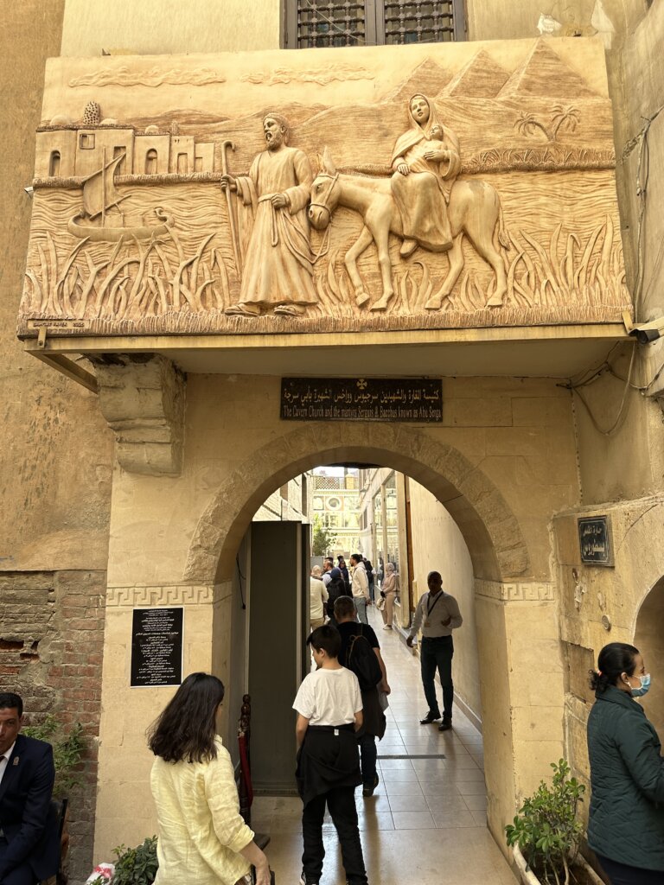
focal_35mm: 24
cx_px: 332
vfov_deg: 71.6
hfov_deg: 56.8
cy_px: 442
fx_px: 614
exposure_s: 1/549
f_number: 1.78
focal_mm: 6.86
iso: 80
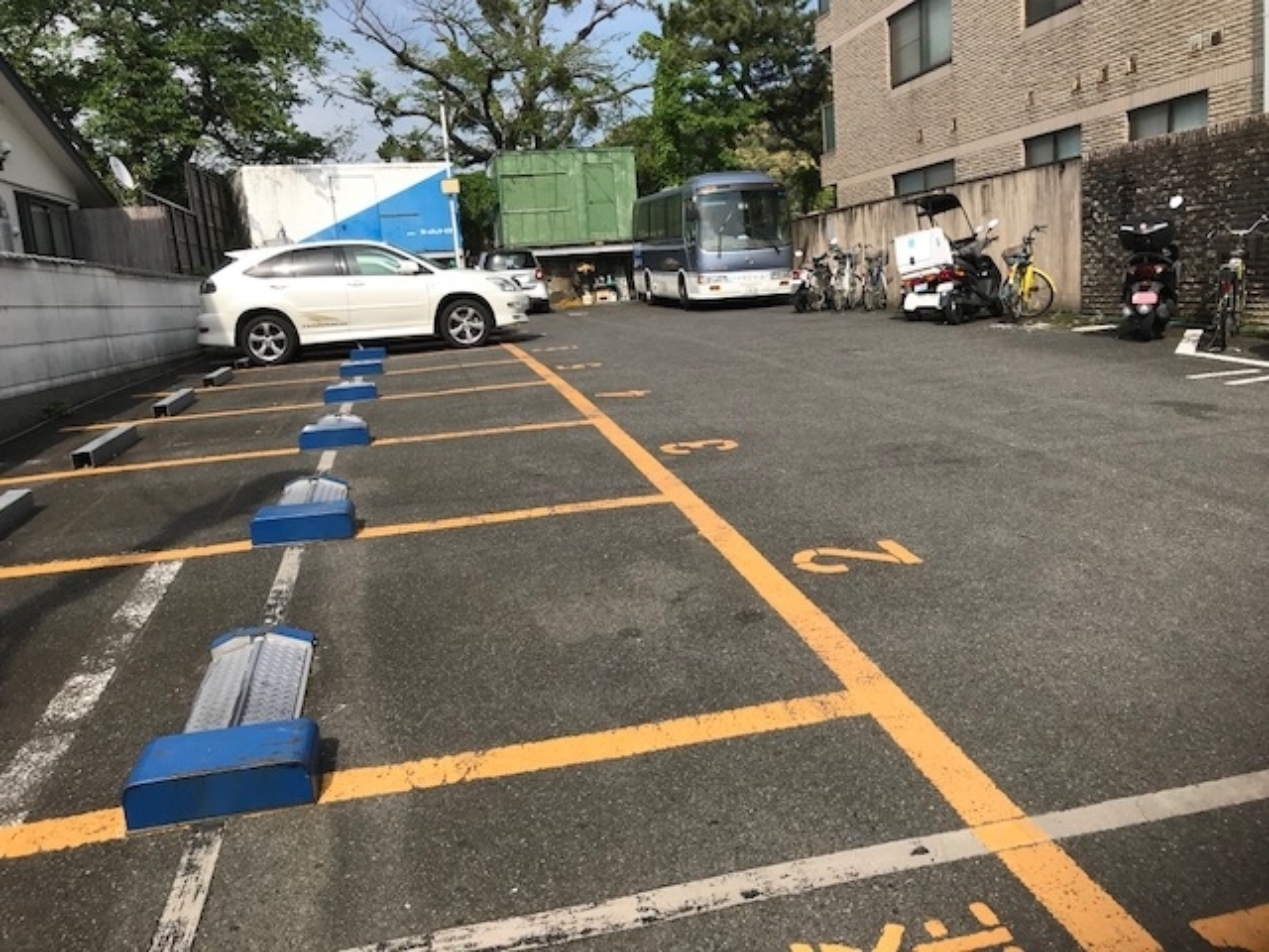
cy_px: 476
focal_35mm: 28
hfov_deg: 63.4
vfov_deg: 49.7
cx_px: 634
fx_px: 1026
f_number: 1.8
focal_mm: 3.99
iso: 20
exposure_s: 1/2083
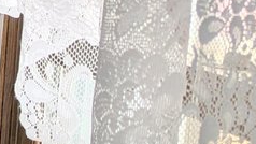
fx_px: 1127
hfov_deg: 10.9
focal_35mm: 166
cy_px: 194
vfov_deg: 7.2
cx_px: -369
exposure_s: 1/88.3
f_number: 1.85
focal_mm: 6.81
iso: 55
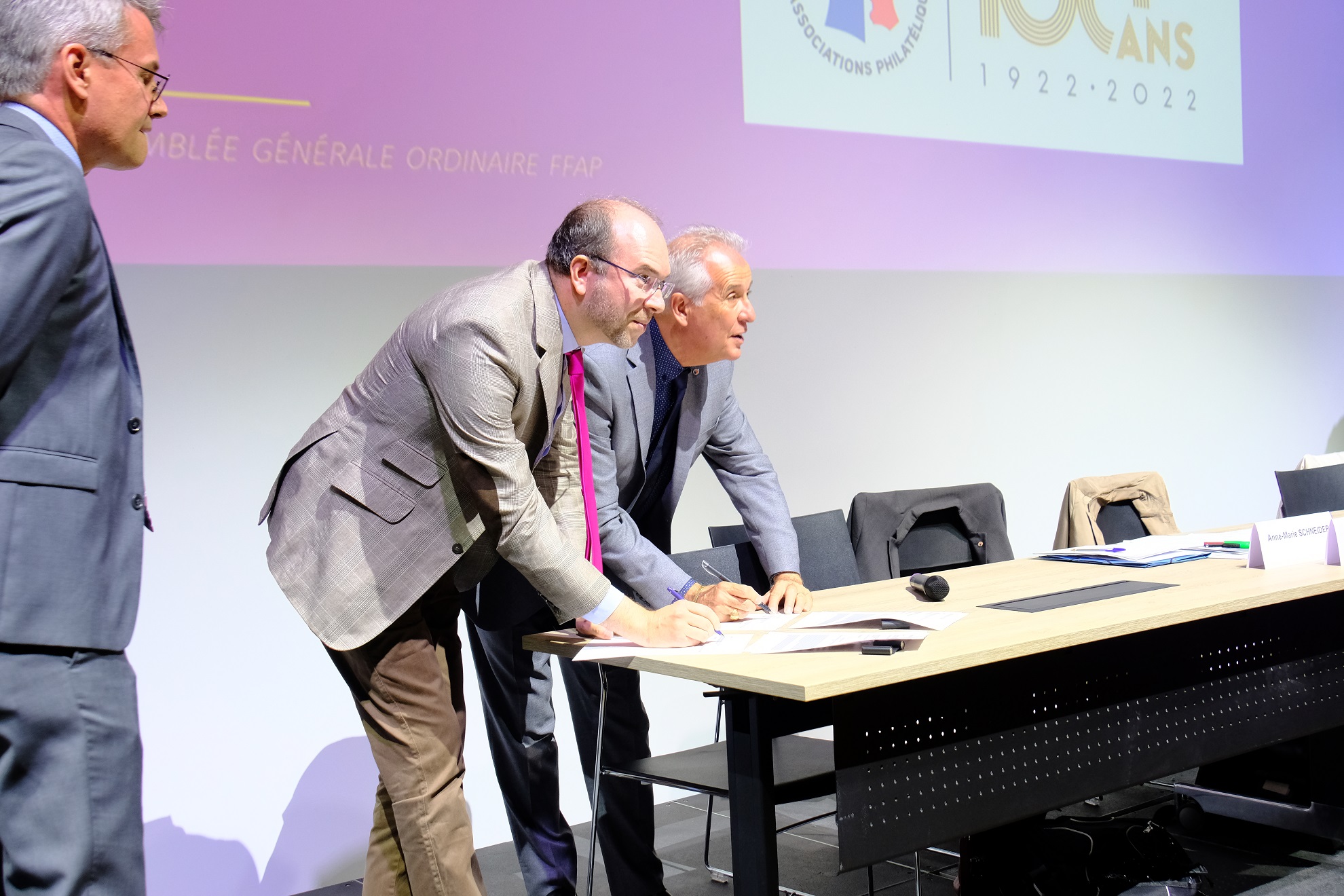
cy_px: 448
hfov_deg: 44.5
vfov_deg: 30.5
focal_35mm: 44
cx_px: 672
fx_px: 1643
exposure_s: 1/45
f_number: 5.6
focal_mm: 29.3
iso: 1600
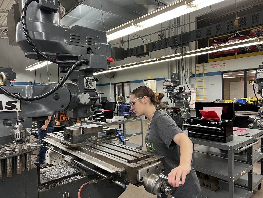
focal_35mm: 26
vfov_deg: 53.1
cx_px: 132
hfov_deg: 67.3
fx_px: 198
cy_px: 99
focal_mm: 5.7
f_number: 1.5
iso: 125
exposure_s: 1/60
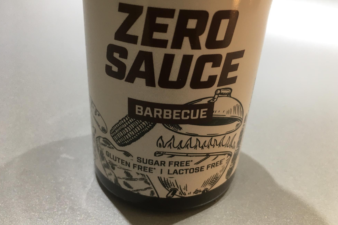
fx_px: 291
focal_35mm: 31
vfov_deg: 42.3
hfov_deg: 60.3
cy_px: 105
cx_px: 172
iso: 40
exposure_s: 1/33
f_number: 2.2
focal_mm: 4.15
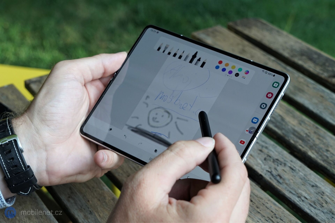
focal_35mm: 52
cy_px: 112
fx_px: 484
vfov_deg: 26.0
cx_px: 168
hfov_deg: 38.2
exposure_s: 1/125
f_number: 7.1
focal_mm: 52
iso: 1000
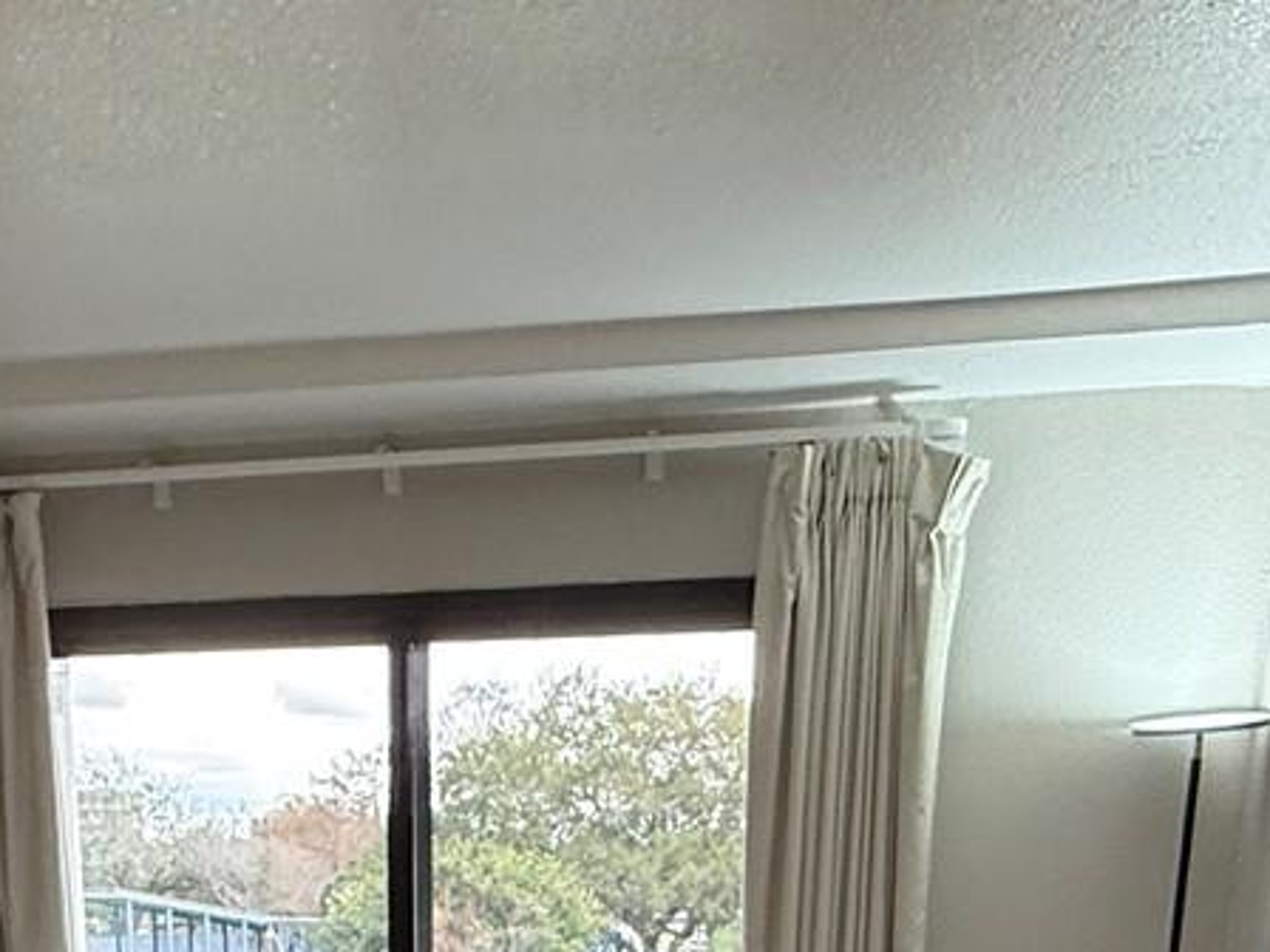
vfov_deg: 23.6
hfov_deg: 37.8
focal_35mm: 50
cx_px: 425
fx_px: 1834
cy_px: 1405
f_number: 2.2
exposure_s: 1/120
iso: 125
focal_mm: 2.22
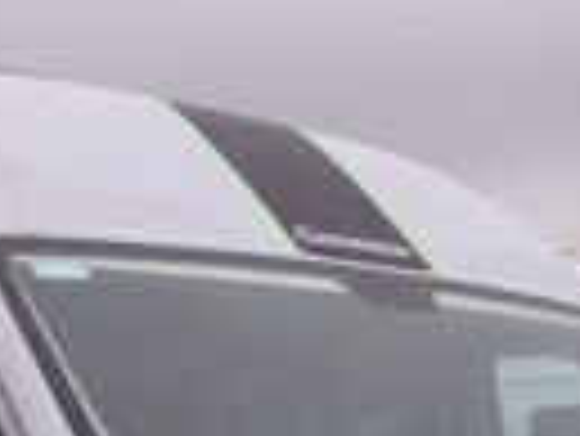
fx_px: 1560
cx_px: 396
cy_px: 782
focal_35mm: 93
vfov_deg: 14.1
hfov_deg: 21.0
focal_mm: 4.5
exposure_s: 1/34
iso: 109
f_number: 3.6
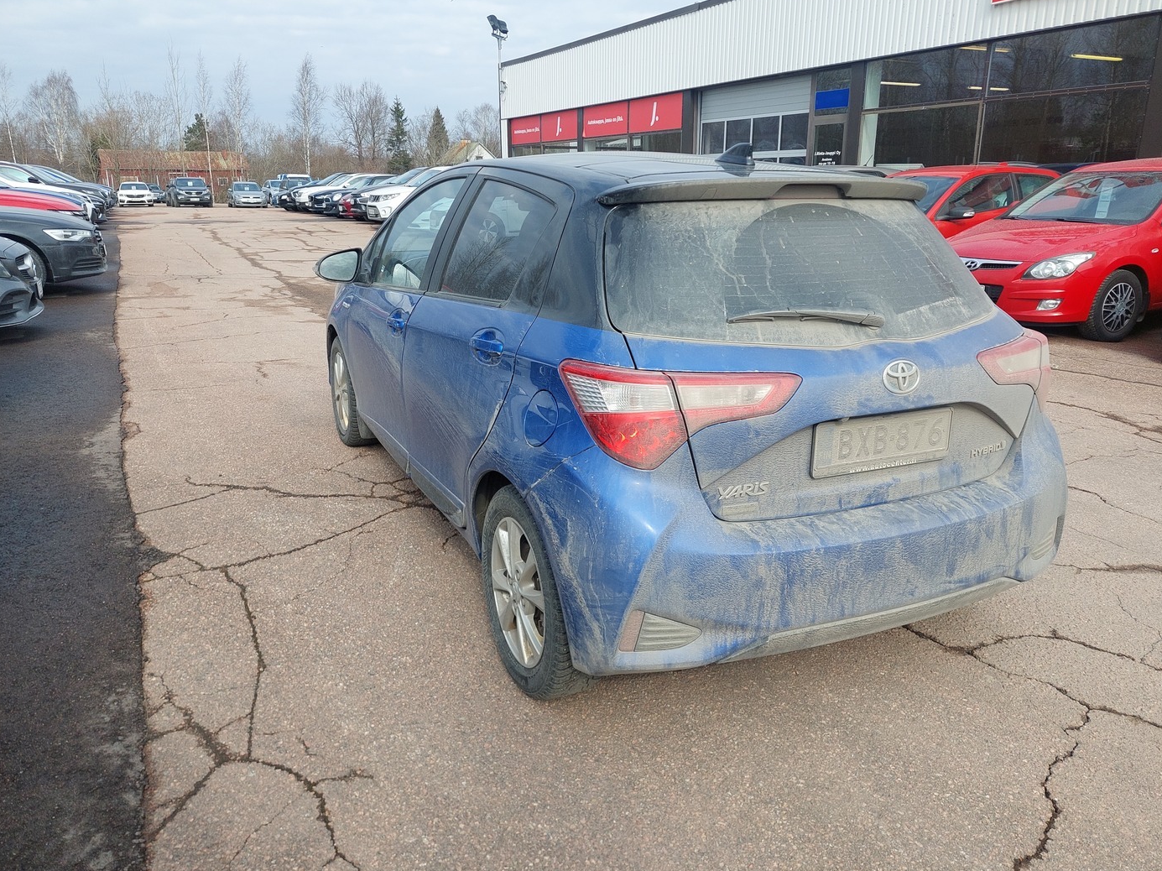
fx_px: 873
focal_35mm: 26
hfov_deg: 67.3
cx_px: 586
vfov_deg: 53.0
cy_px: 441
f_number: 1.8
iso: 40
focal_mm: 5.23
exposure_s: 1/968
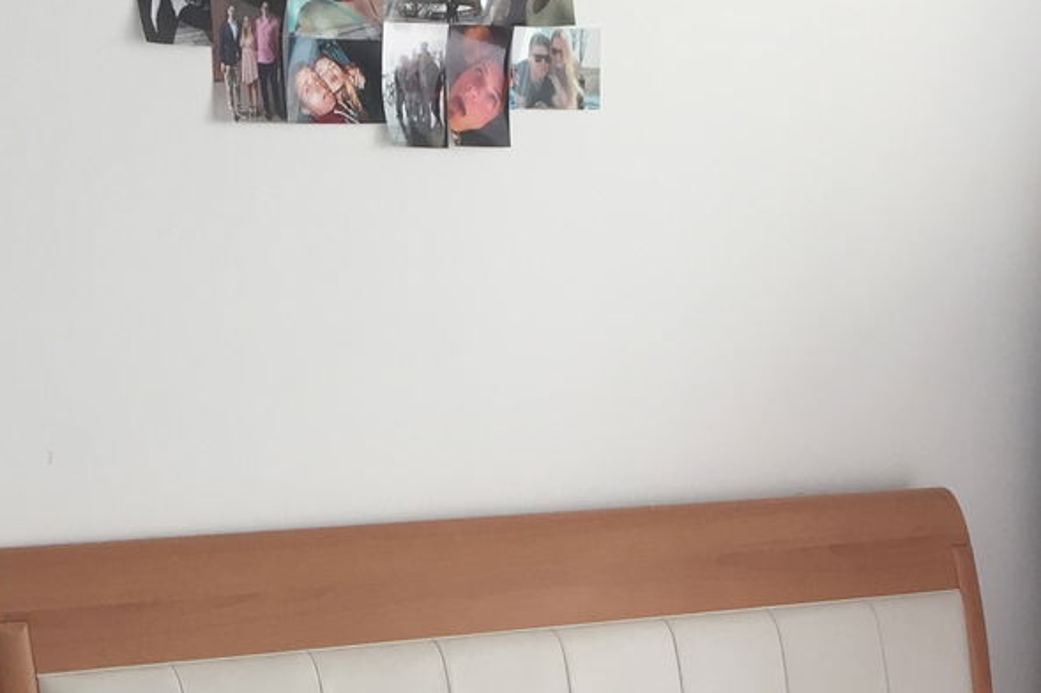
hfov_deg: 24.5
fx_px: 2370
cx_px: 267
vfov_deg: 15.8
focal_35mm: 82
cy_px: 893
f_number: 2.2
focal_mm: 4.15
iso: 50
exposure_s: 1/100
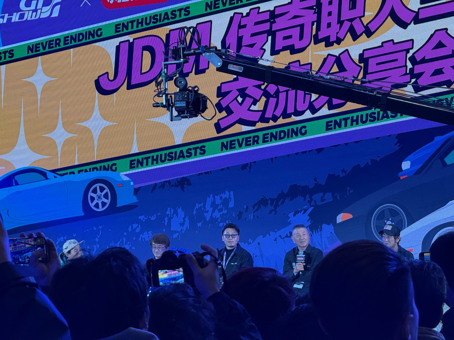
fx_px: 1574
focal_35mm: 120
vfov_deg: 12.3
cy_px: 170
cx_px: 227
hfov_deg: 16.4
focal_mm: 15.66
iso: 250
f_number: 2.8
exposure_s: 1/100
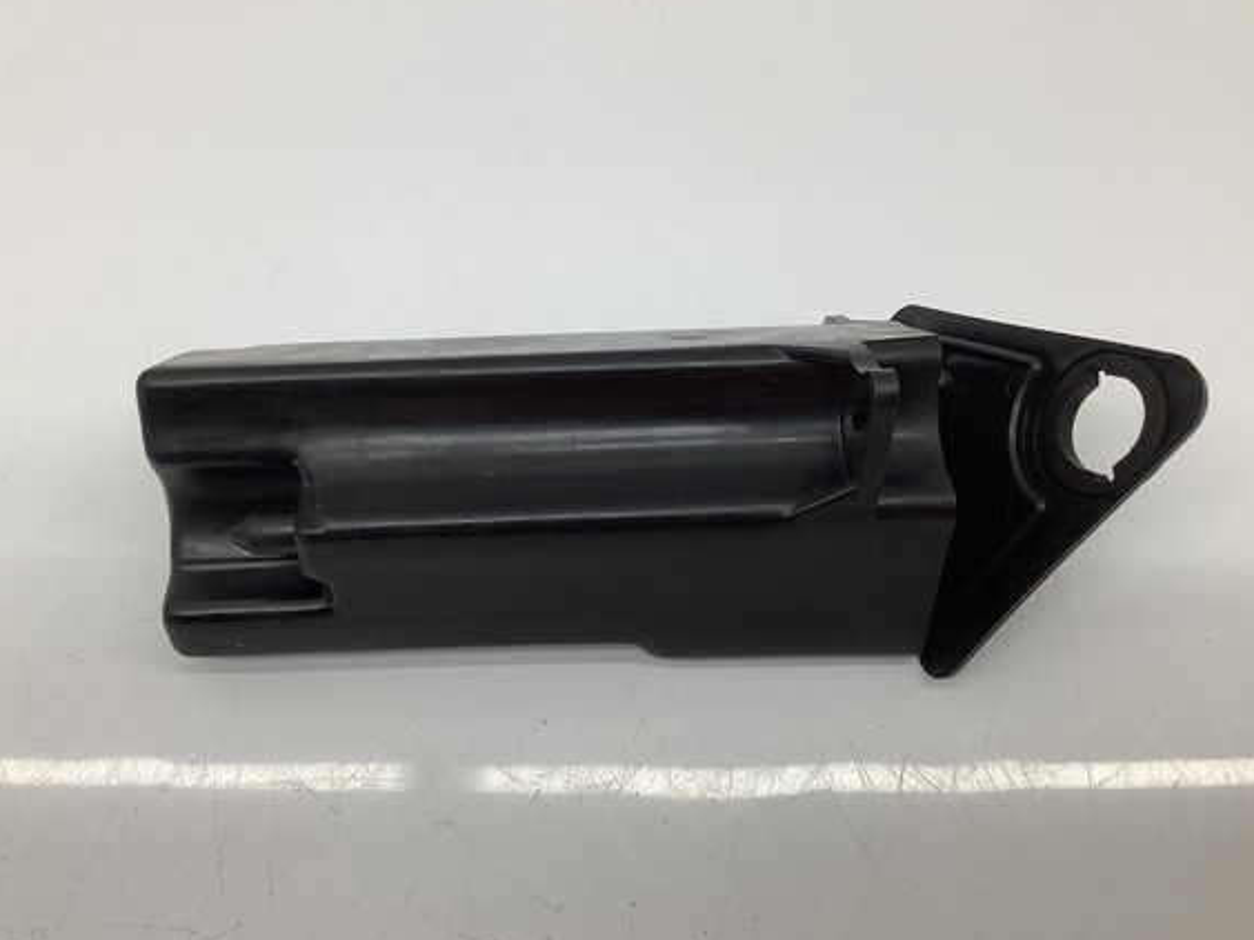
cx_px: 627
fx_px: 1195
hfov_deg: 55.4
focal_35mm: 33
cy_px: 471
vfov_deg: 42.9
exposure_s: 1/120
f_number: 2.4
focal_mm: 3.3
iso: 40
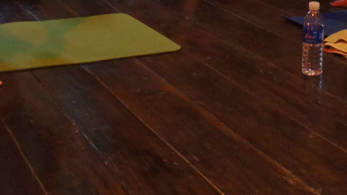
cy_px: -83
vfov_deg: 14.4
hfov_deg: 26.7
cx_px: 228
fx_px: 727
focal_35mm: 79
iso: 1600
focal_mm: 18
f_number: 3.5
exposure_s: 1/5
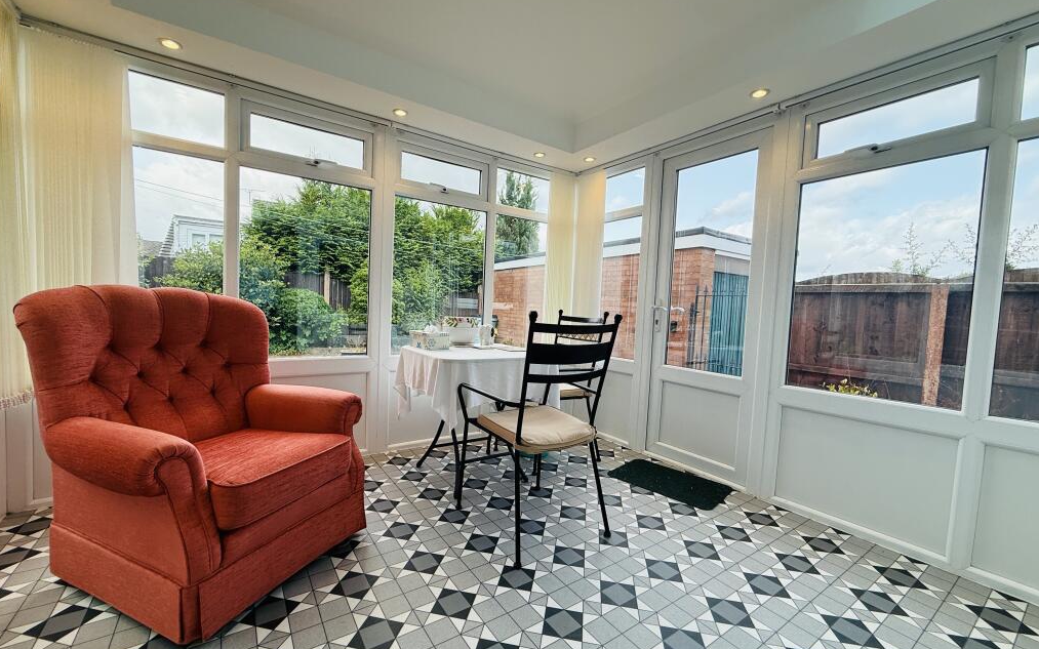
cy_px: 331
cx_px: 515
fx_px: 425
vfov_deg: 74.8
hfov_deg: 101.5
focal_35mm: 15
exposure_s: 1/286
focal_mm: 2.22
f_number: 2.2
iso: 64
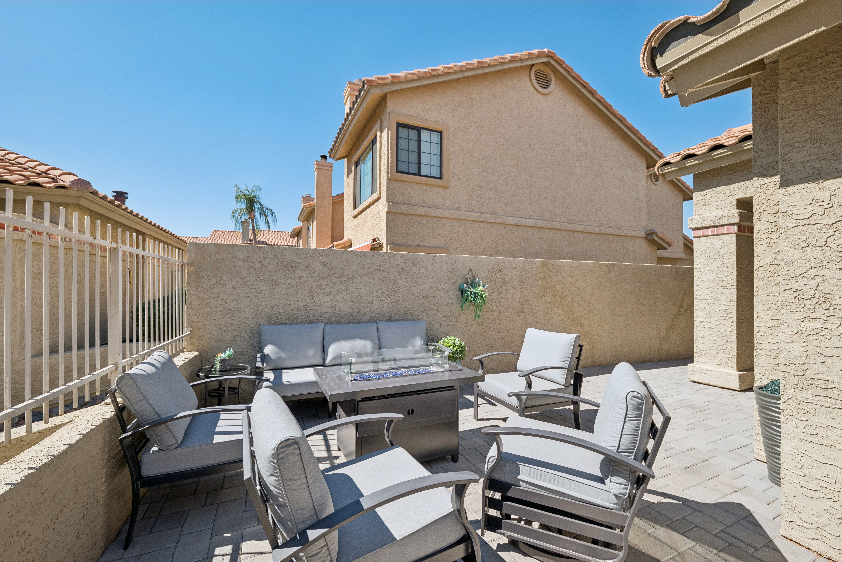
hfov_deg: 104.3
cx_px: 421
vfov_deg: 81.2
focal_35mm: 14
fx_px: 327
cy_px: 281
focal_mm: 14
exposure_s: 1/640
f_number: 8
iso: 400
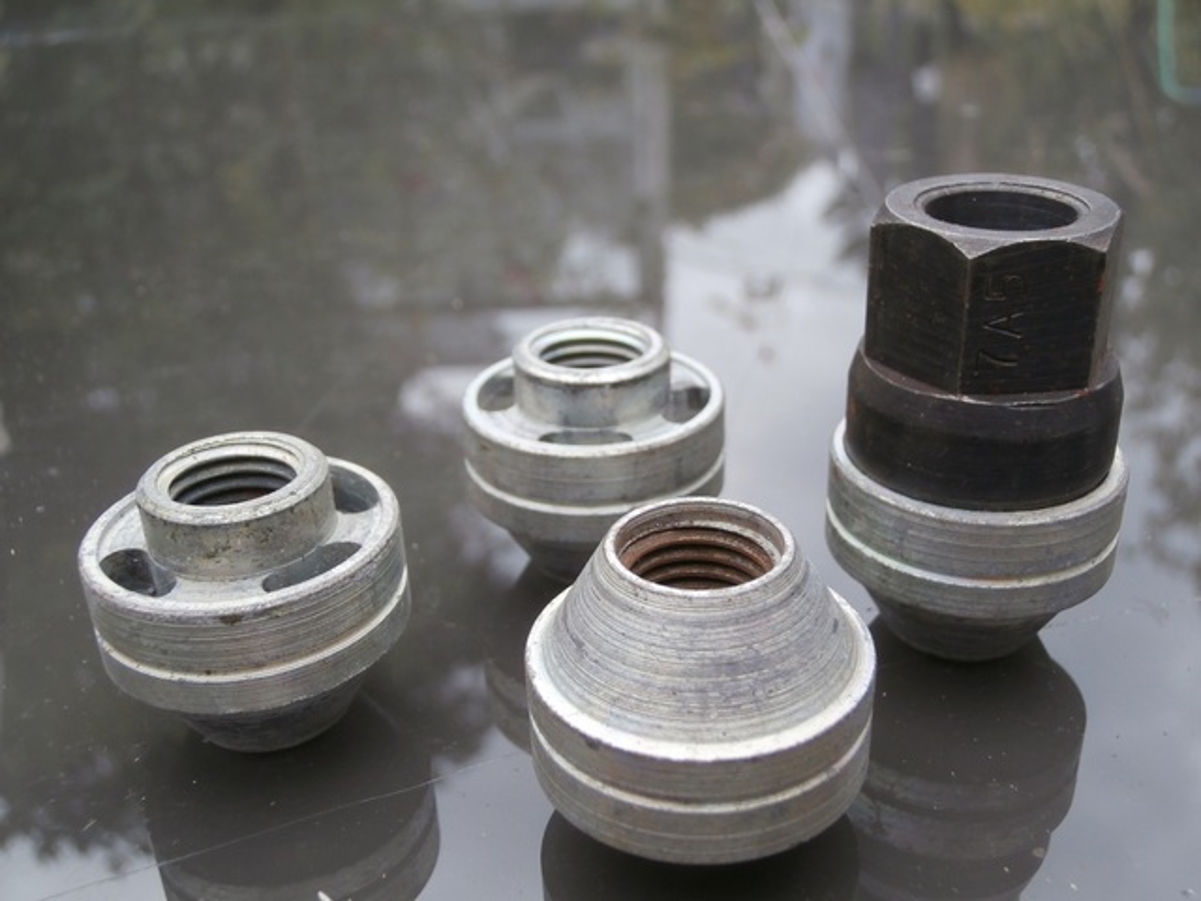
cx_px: 600
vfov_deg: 37.7
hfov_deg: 49.0
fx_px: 1318
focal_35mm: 38
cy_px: 450
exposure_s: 1/100
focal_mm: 6.67
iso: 100
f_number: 3.9
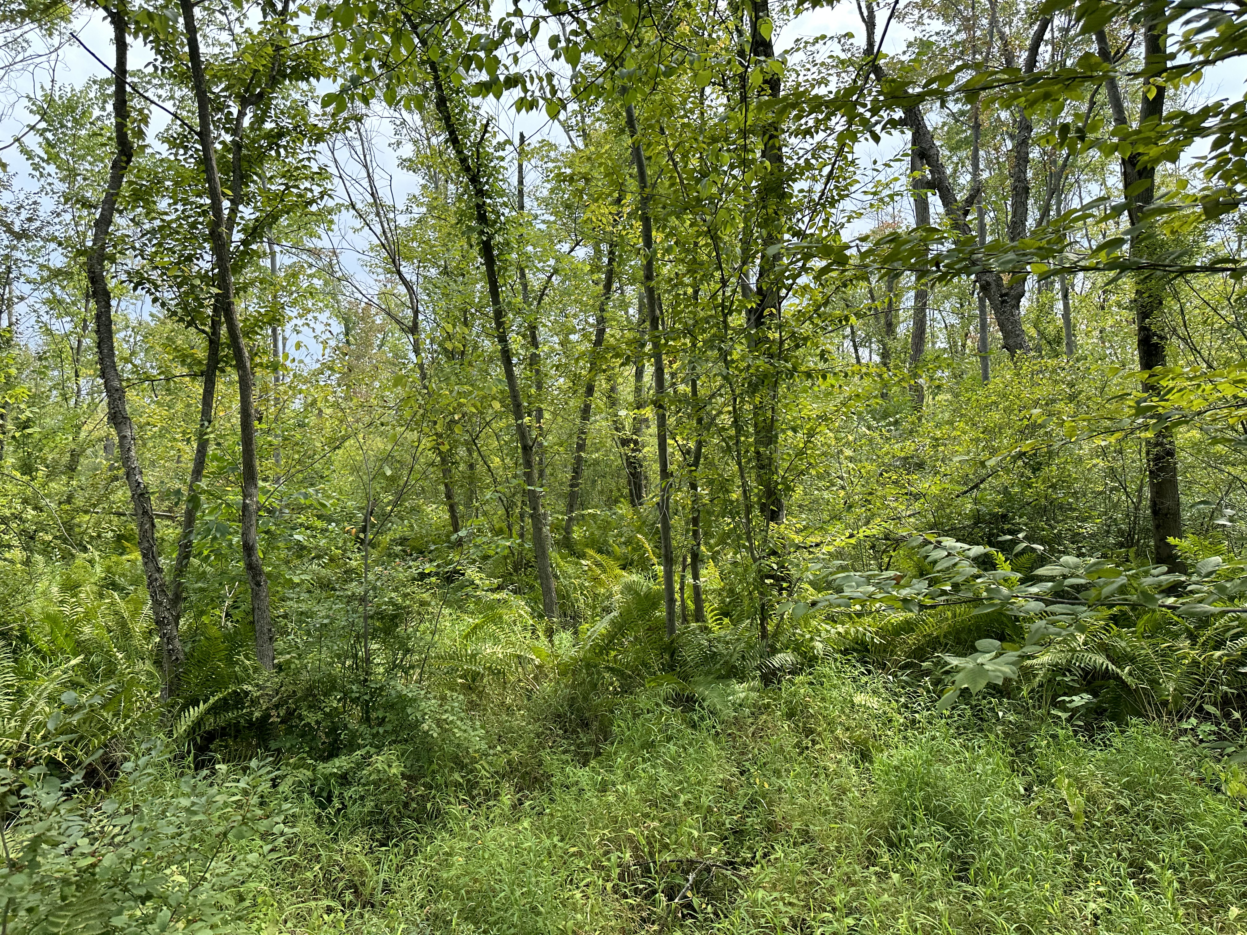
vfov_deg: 56.8
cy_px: 468
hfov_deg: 71.6
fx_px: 865
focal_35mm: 24
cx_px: 624
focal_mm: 6.86
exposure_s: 1/1119
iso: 80
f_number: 1.78
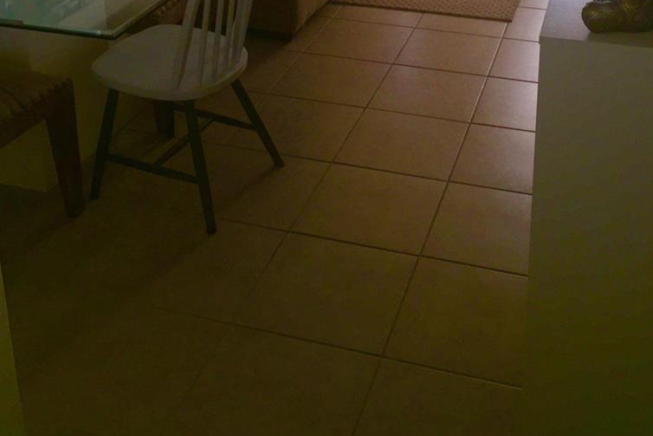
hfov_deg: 41.1
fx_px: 871
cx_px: 348
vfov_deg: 25.7
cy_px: -58
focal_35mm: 48
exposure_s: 1/85
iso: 32
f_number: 2.2
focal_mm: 4.15
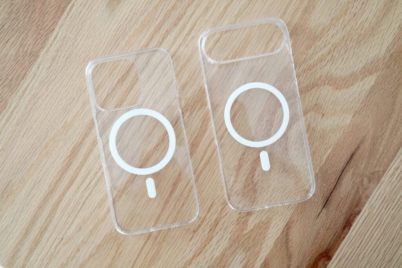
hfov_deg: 37.8
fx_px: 586
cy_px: 134
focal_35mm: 52
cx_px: 201
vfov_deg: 25.8
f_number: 6.3
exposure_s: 1/60
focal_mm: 35
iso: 3200
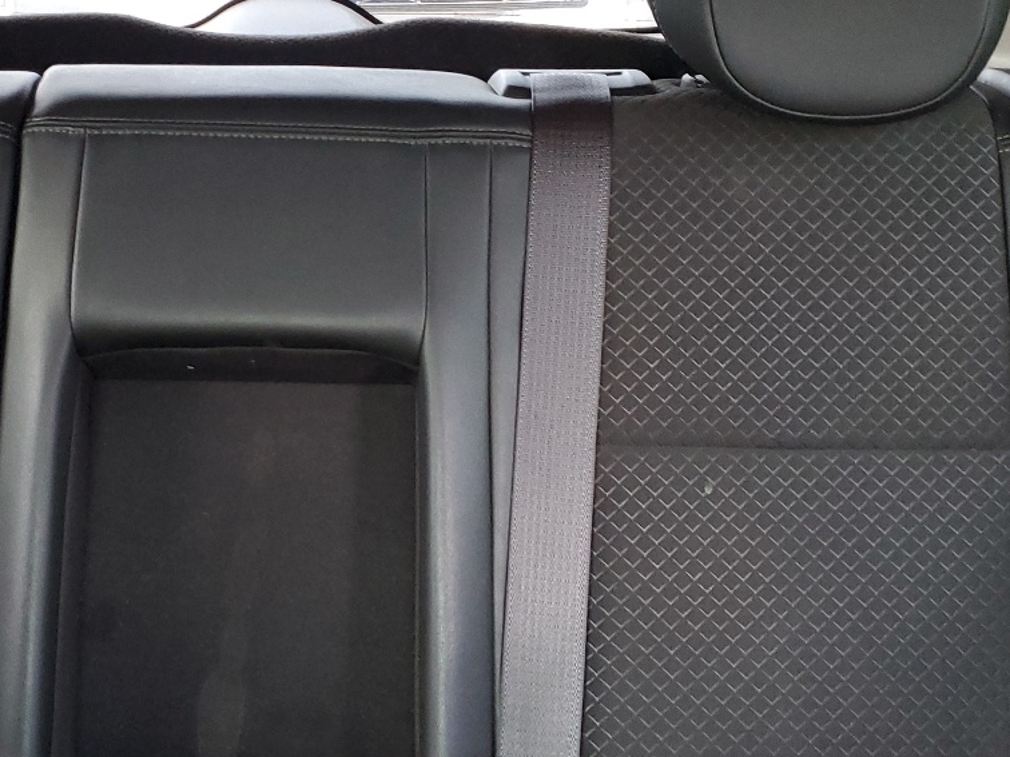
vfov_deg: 26.3
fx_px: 1605
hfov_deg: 34.4
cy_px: 216
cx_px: 290
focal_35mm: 55
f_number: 1.5
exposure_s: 1/60.2
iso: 155
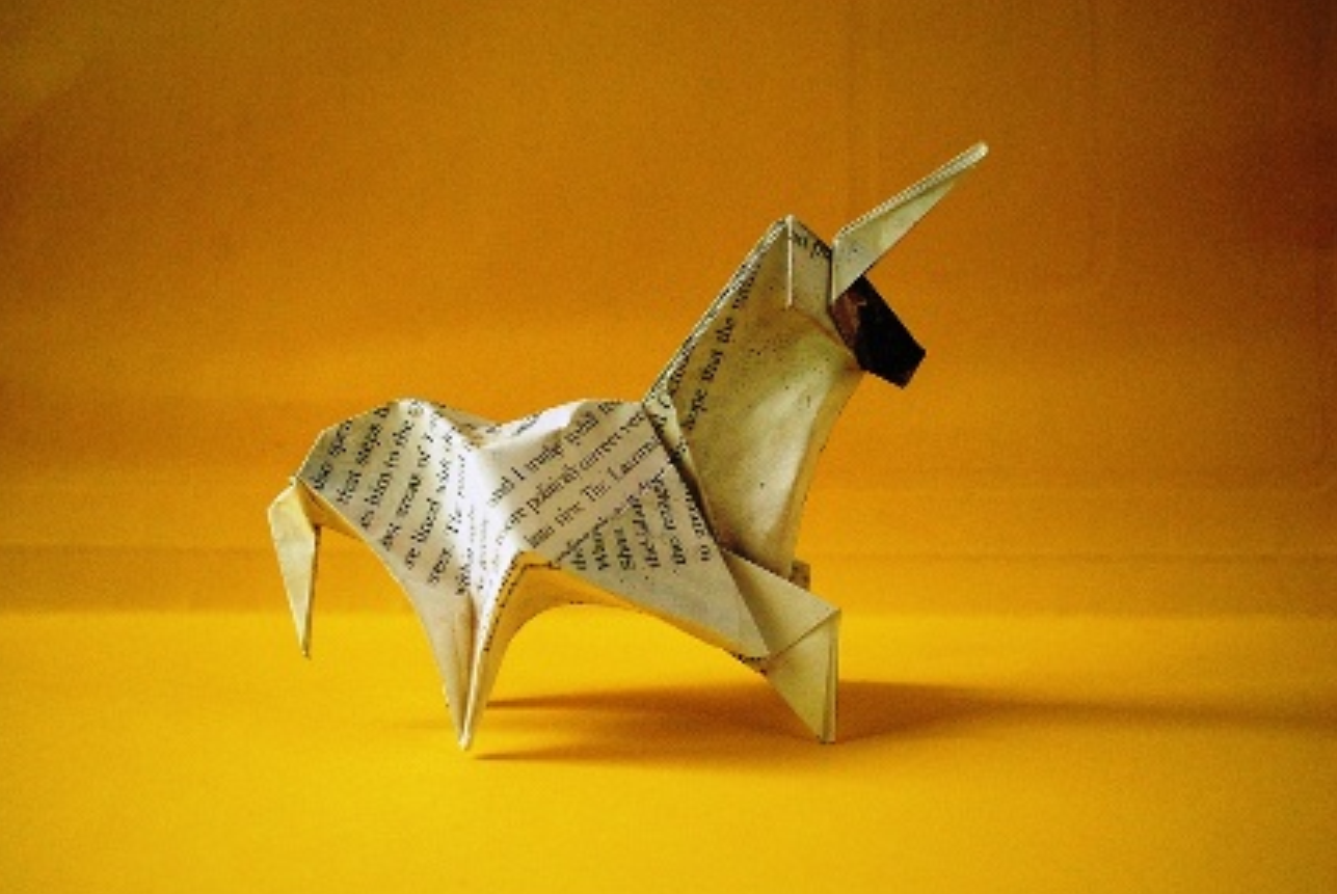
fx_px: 1747
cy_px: 445
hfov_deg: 41.9
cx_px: 651
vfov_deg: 28.7
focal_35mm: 47
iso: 800
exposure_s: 1/60
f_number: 4.5
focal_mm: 30
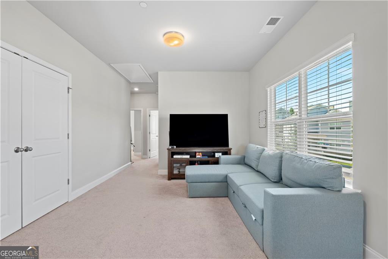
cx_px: 194
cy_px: 130
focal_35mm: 16
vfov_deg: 73.7
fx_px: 172
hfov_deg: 96.8
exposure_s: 1/1.25
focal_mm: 16
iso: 100
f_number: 8
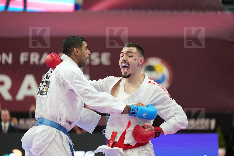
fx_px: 942
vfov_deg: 9.5
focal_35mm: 145
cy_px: 78
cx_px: 117
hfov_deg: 14.2
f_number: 2.8
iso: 2500
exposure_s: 1/1000
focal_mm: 145
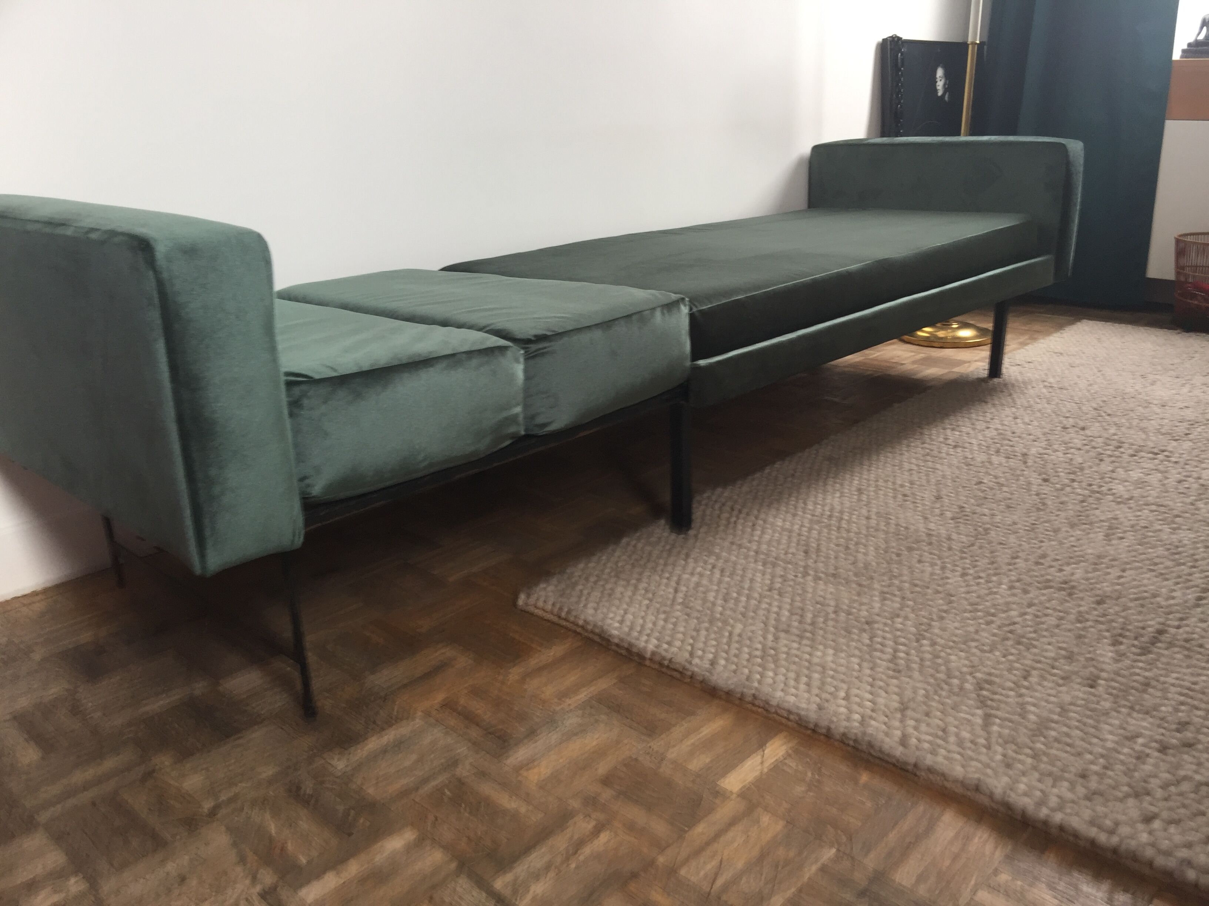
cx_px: 604
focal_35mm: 29
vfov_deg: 48.2
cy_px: 453
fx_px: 1013
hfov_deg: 61.7
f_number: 2.2
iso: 40
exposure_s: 1/50
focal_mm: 4.15
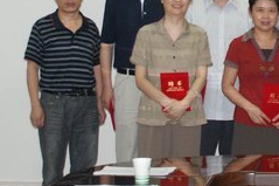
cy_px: 75
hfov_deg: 13.1
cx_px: 369
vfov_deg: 9.1
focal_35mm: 151
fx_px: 1169
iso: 400
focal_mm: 30
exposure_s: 1/60
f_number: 5
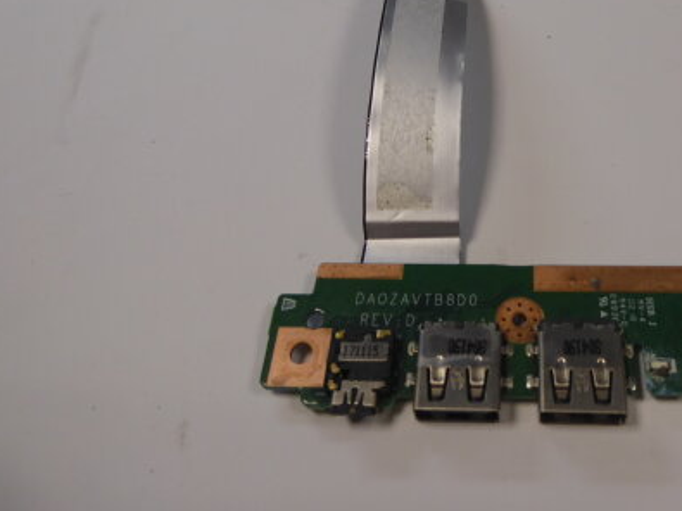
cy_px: 129
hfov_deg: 47.8
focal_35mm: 38
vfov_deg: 36.8
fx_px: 748
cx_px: 480
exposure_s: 1/60
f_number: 3.3
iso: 125
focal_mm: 4.3
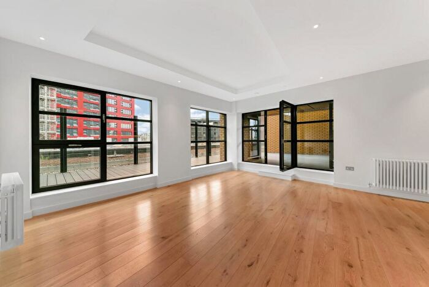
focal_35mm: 12
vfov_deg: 90.1
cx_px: 214
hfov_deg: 112.6
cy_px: 144
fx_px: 143
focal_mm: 12
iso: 200
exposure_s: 1/2
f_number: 16
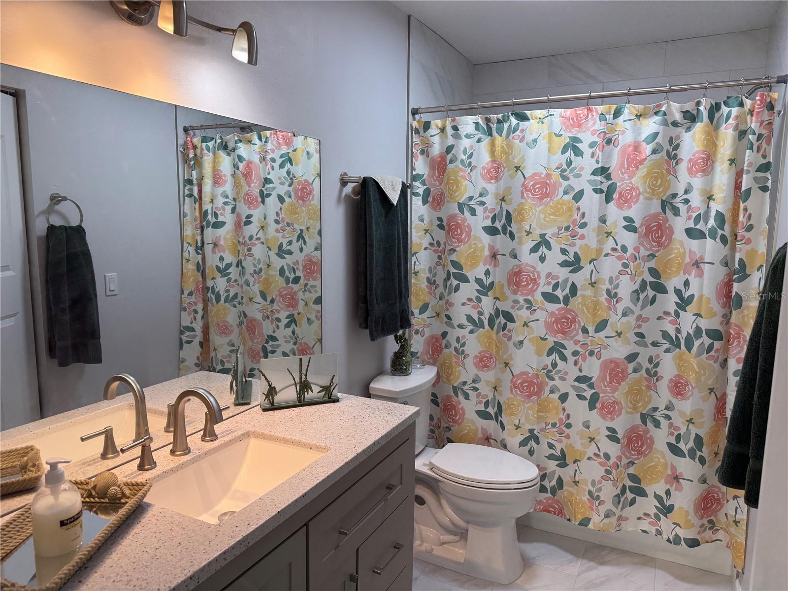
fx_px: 546
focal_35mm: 24
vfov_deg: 56.8
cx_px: 394
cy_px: 296
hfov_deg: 71.6
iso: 80
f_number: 1.78
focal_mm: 6.76
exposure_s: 1/132
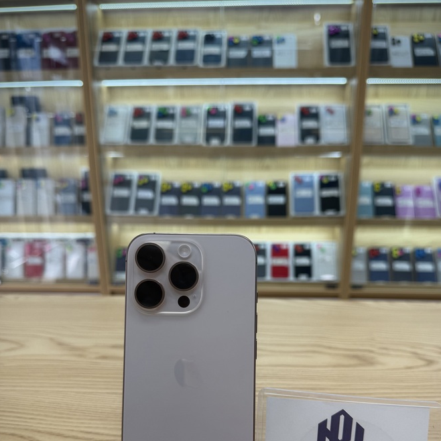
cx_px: 224
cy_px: 295
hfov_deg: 55.6
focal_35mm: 29
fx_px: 418
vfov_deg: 54.5
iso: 64
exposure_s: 1/175
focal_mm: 6.76
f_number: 1.78
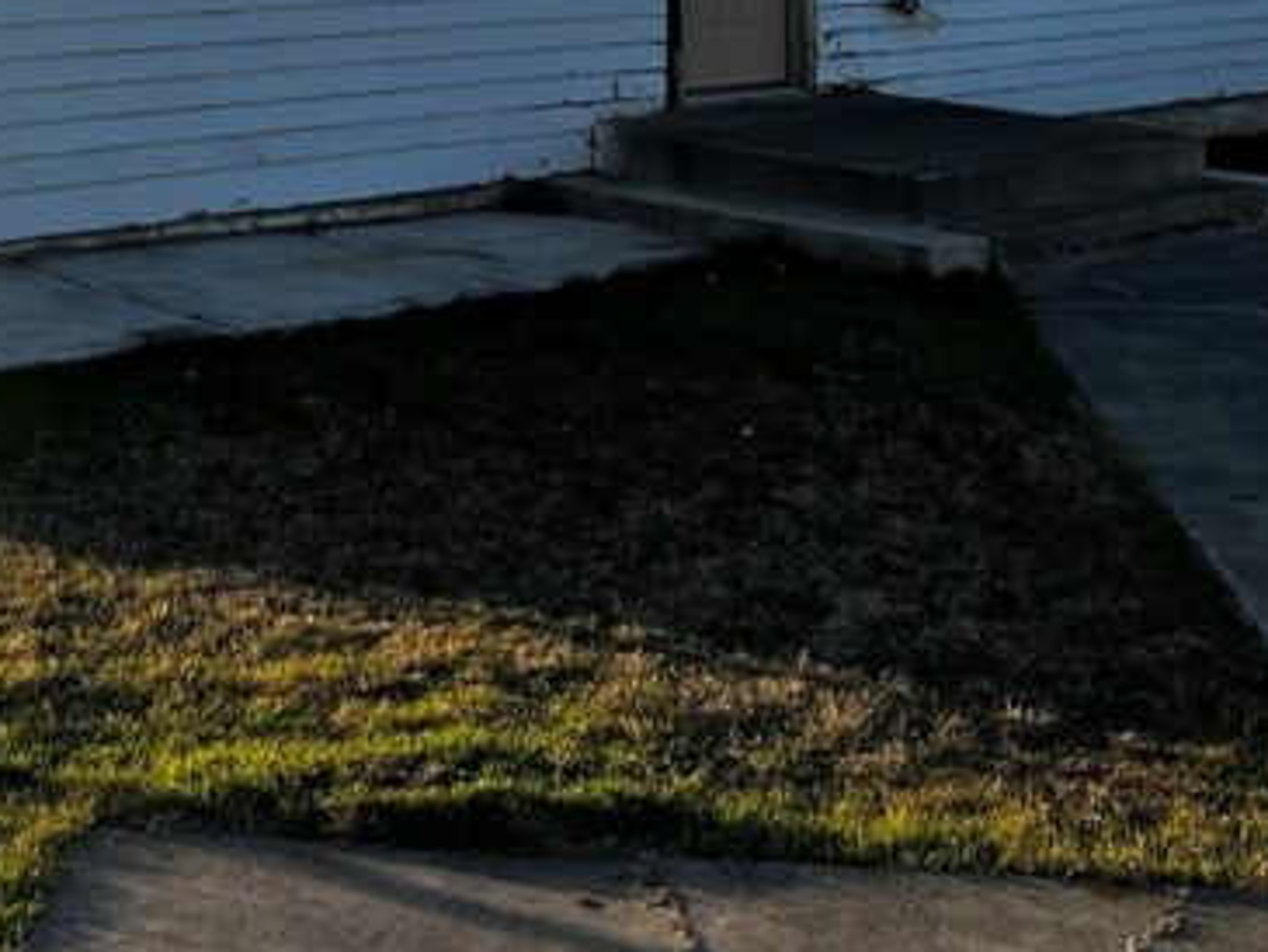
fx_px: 2675
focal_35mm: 73
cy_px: -208
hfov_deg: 26.3
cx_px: 313
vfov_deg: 19.0
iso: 50
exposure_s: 1/2762
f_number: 1.5
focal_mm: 5.7
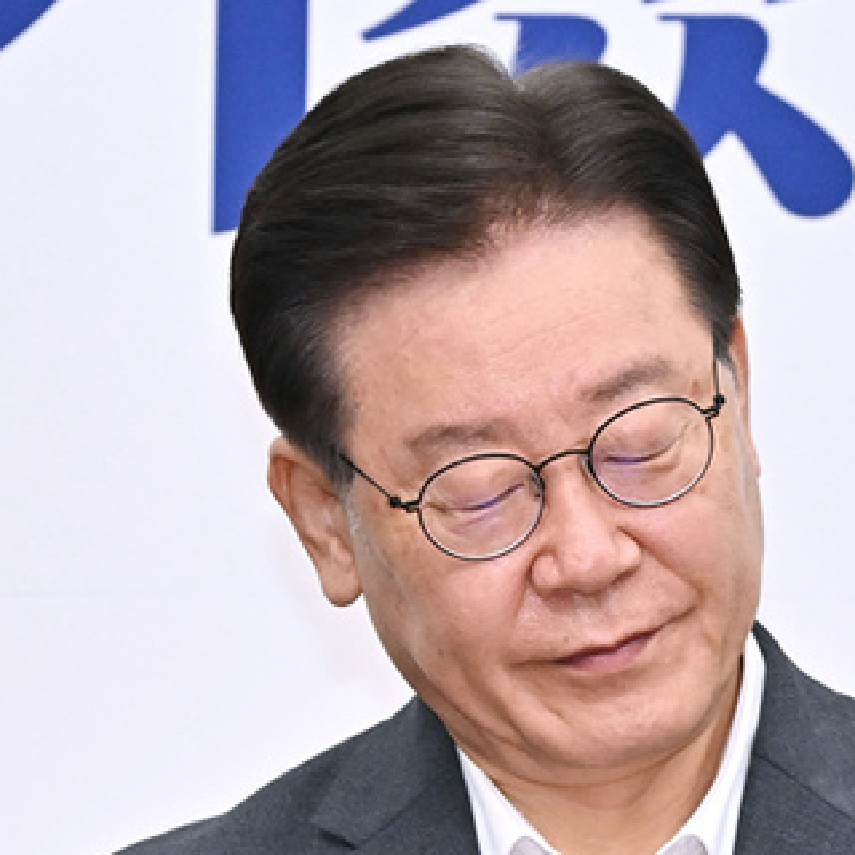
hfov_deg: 8.6
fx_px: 5701
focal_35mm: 204
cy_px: 554
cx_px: 561
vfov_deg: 8.6
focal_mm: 120
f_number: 5.6
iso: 2000
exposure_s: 1/250
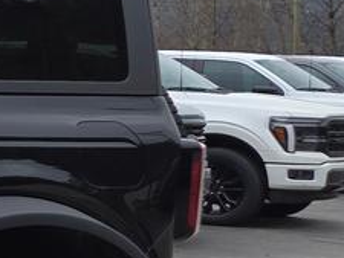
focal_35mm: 131
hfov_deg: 11.6
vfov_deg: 11.3
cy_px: 147
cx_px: -547
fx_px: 1303
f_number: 1.8
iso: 25
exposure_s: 1/662
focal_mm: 5.4
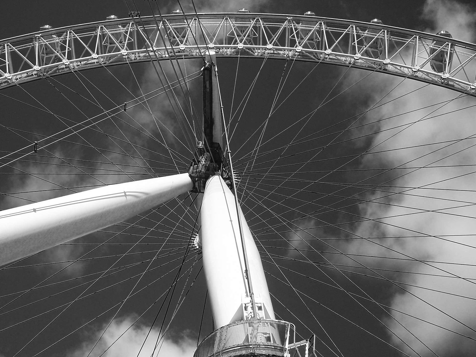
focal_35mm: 50
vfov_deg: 29.1
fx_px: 688
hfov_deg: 38.1
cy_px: 168
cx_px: 206
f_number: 4
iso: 100
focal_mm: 8
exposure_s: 1/1000
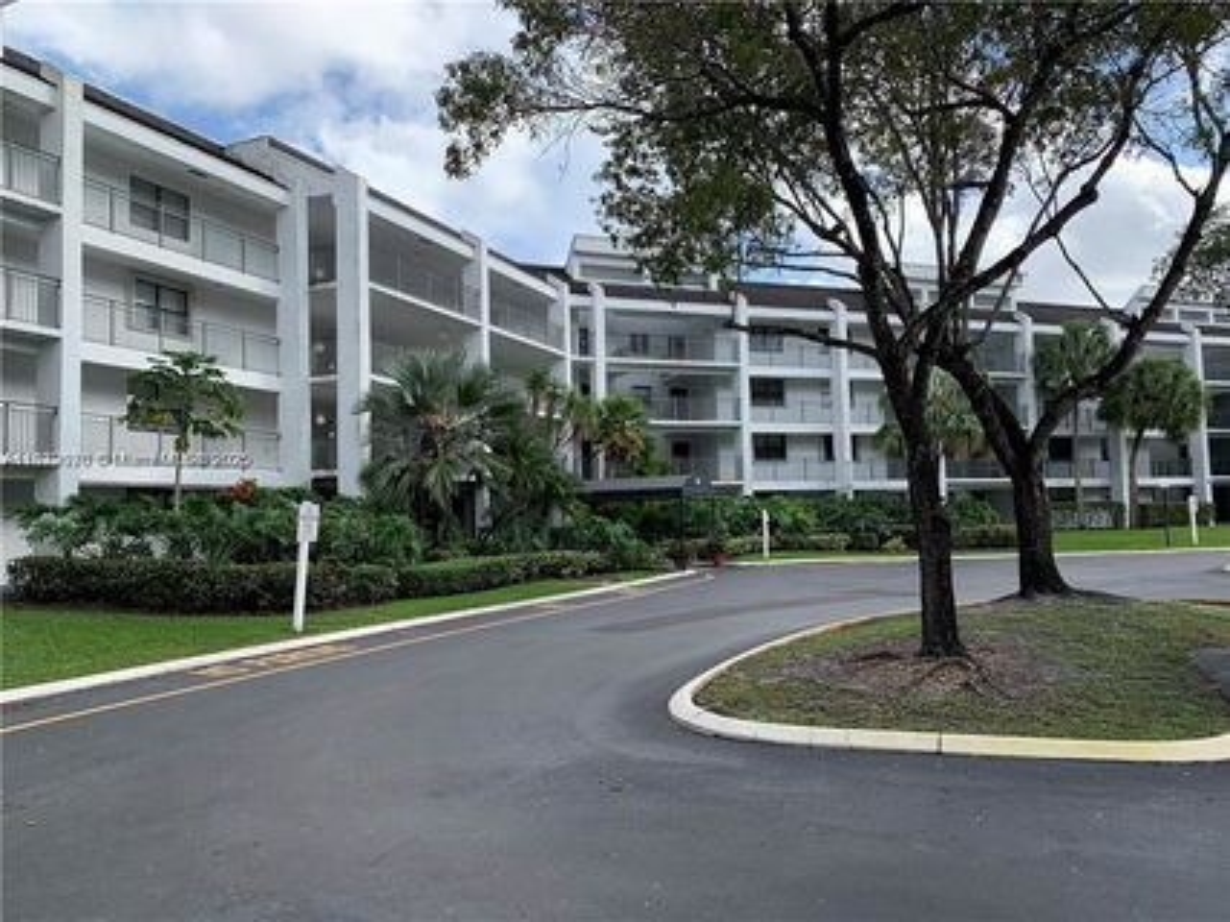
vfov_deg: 53.0
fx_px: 924
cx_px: 615
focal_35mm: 26
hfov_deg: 67.3
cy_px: 461
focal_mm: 4.25
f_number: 1.8
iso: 25
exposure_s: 1/991
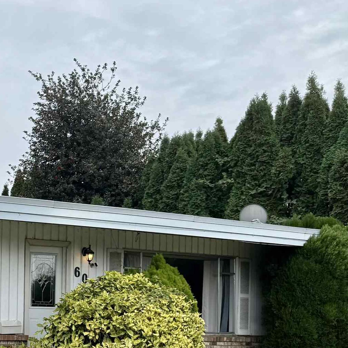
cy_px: 302
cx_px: -139
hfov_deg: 23.0
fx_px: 728
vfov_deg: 26.1
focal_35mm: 64
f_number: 1.78
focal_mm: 6.76
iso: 80
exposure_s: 1/2232
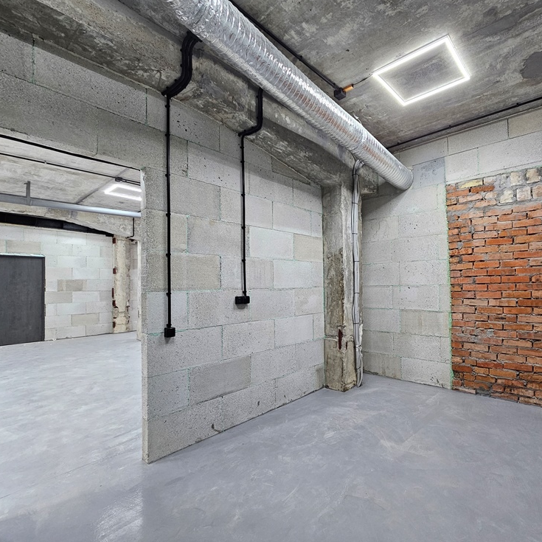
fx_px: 283
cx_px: 322
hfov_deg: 86.5
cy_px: 274
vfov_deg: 87.4
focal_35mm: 16
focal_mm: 2.2
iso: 200
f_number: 2.2
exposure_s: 1/50
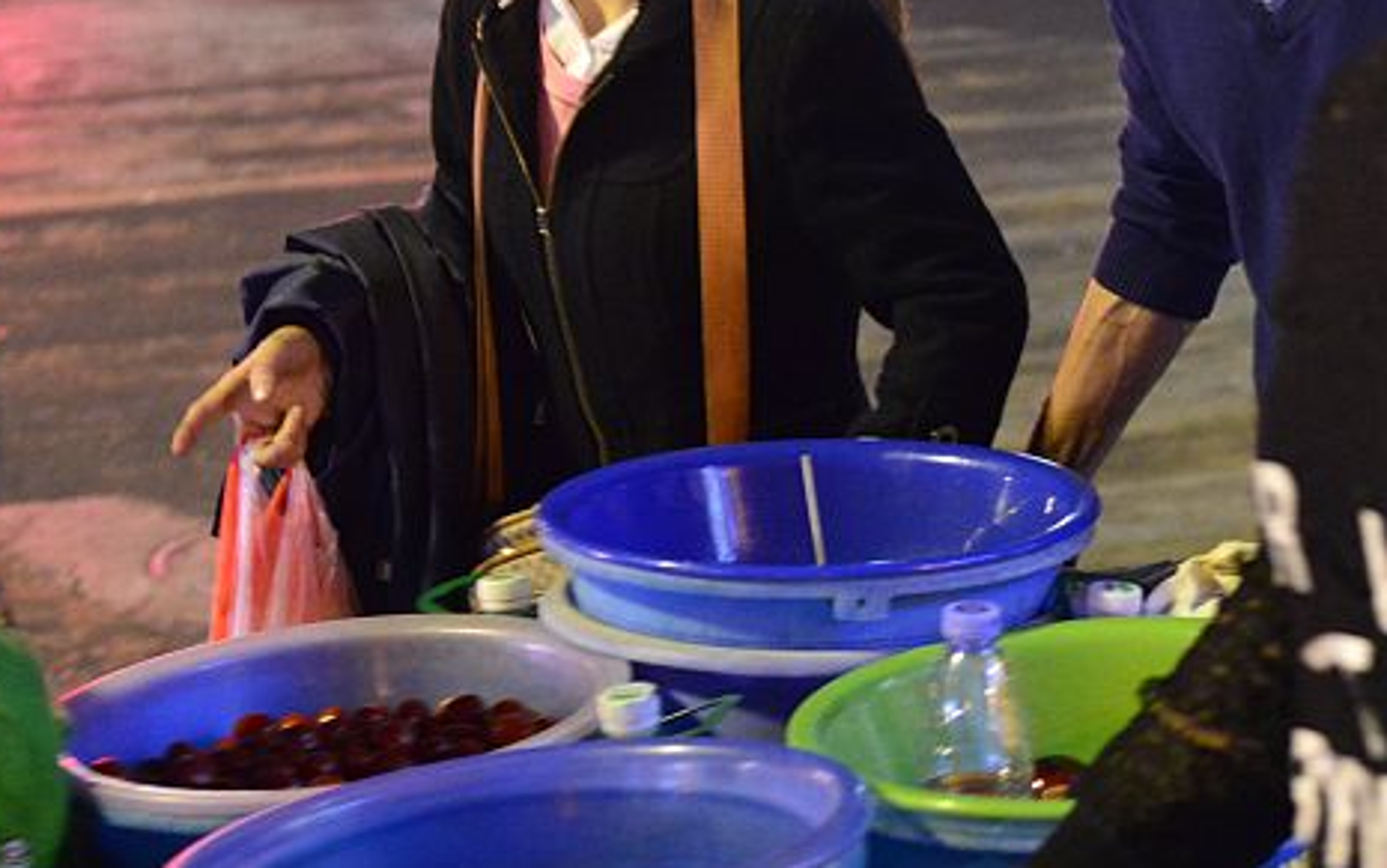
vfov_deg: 14.2
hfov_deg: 22.2
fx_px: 3479
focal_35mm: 92
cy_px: 470
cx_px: 1127
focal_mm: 35
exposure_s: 1/60
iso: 5000
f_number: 3.5
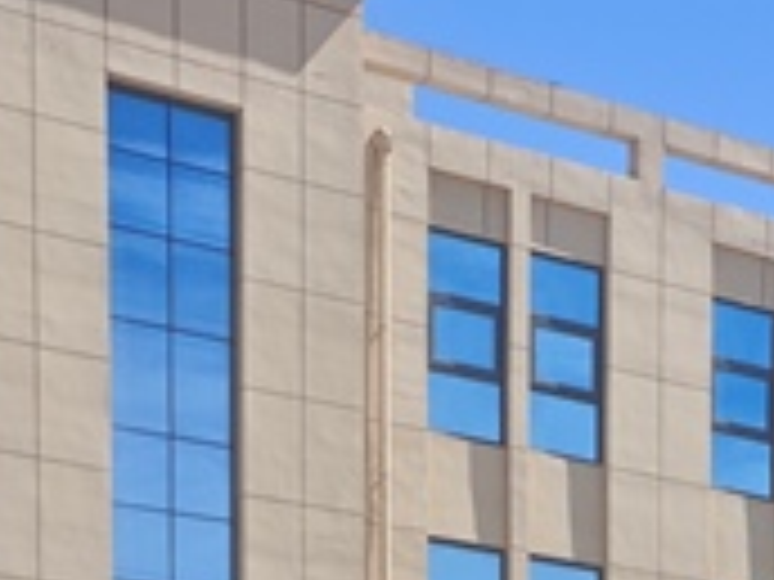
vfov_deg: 11.7
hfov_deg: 16.6
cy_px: 1335
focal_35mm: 107
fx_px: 2392
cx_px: 1174
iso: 50
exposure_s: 1/1672
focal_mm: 6.55
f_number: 1.6
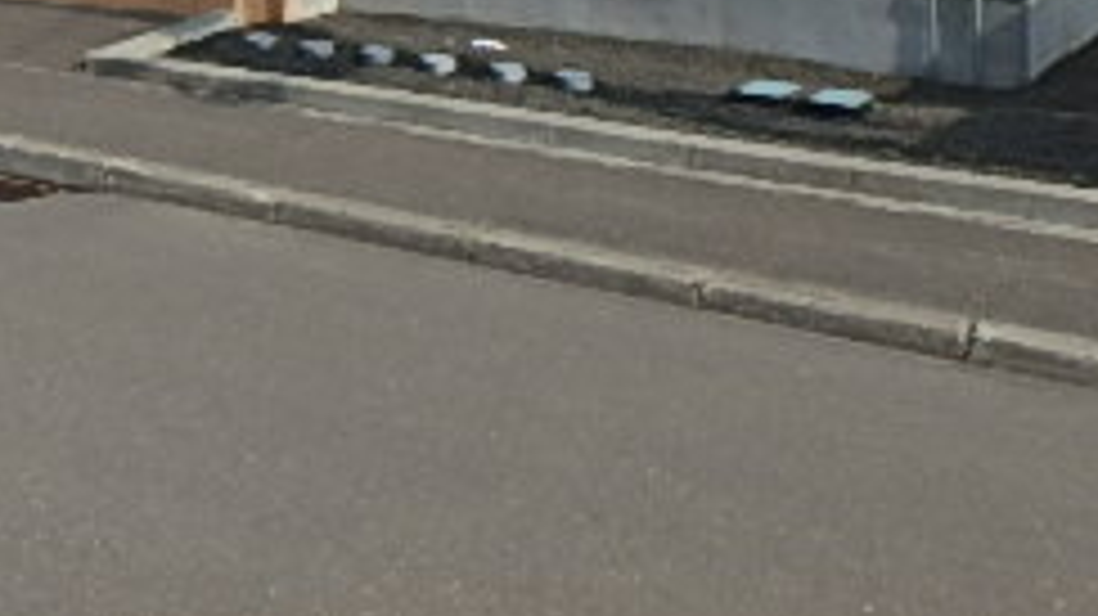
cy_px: -396
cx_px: 274
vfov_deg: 17.3
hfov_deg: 34.2
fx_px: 1746
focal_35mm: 60
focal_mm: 3.7
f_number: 6
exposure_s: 1/400
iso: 125
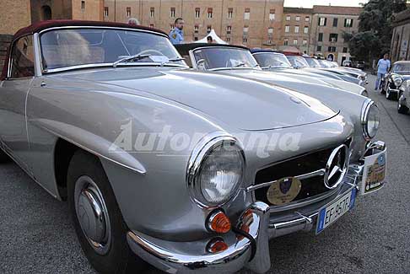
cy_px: 137
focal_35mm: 27
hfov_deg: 67.3
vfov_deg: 48.0
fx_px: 308
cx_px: 205
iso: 200
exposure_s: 1/80
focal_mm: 18
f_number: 4.5
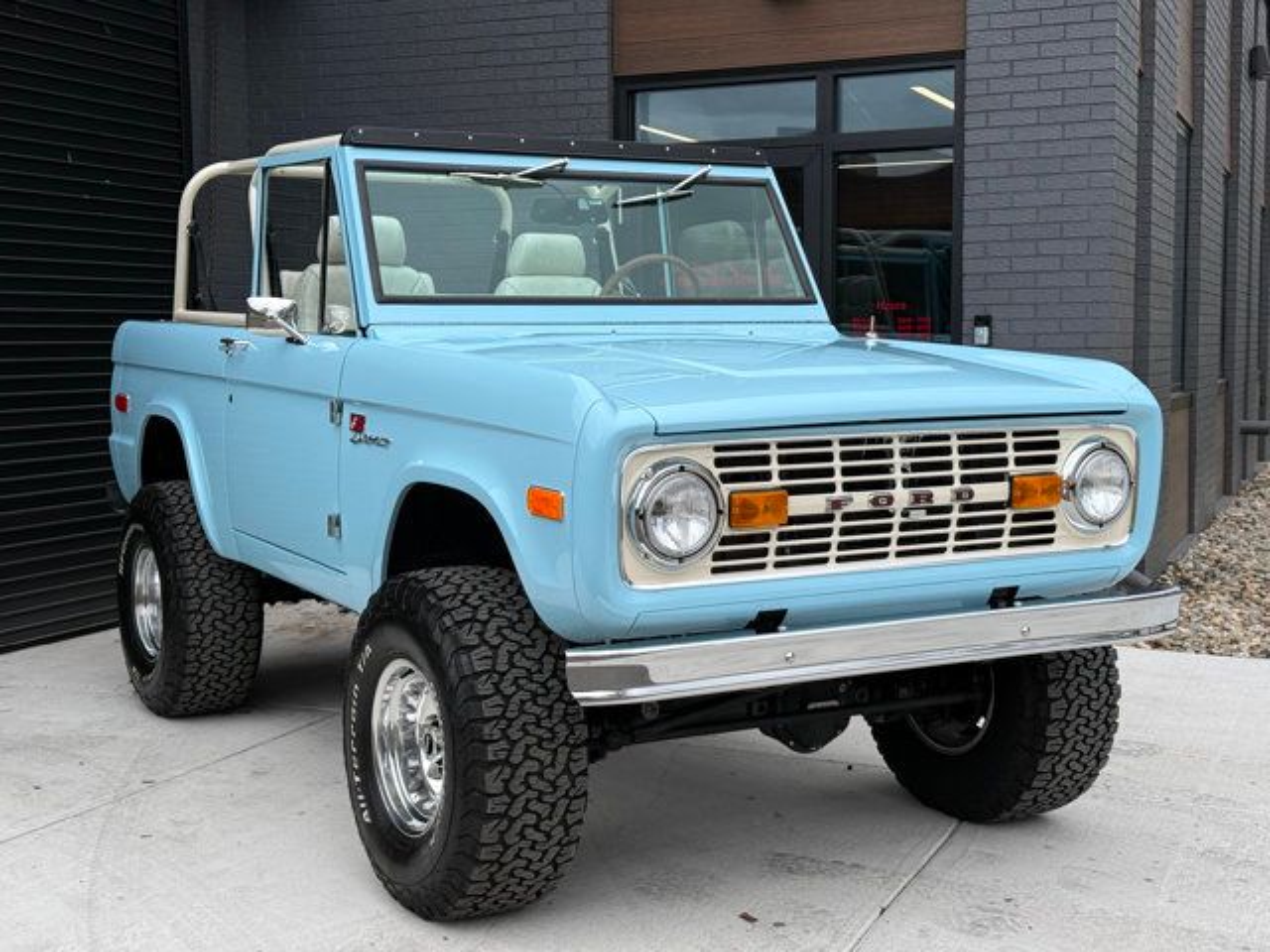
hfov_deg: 39.7
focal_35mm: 48
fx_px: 1761
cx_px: 635
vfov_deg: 30.3
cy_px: 476
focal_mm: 6.76
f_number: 1.78
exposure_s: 1/1377
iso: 80
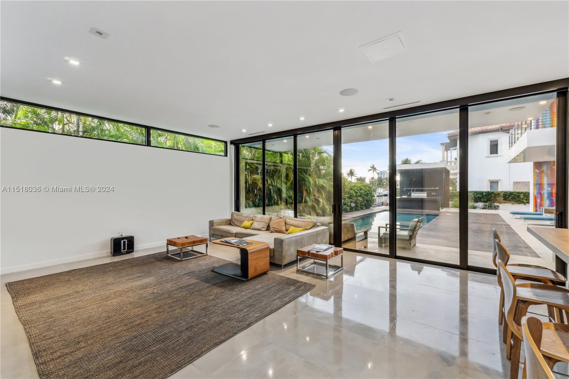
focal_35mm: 15
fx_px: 237
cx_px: 284
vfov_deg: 77.3
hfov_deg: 100.4
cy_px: 190
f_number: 9
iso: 400
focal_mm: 10
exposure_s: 1/5
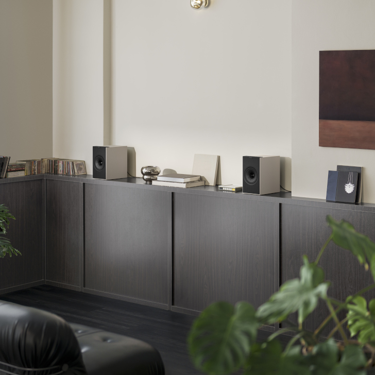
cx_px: 107
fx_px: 858
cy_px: 186
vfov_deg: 24.7
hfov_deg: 24.5
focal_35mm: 70
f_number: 1.2
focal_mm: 50
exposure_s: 1/160
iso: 80
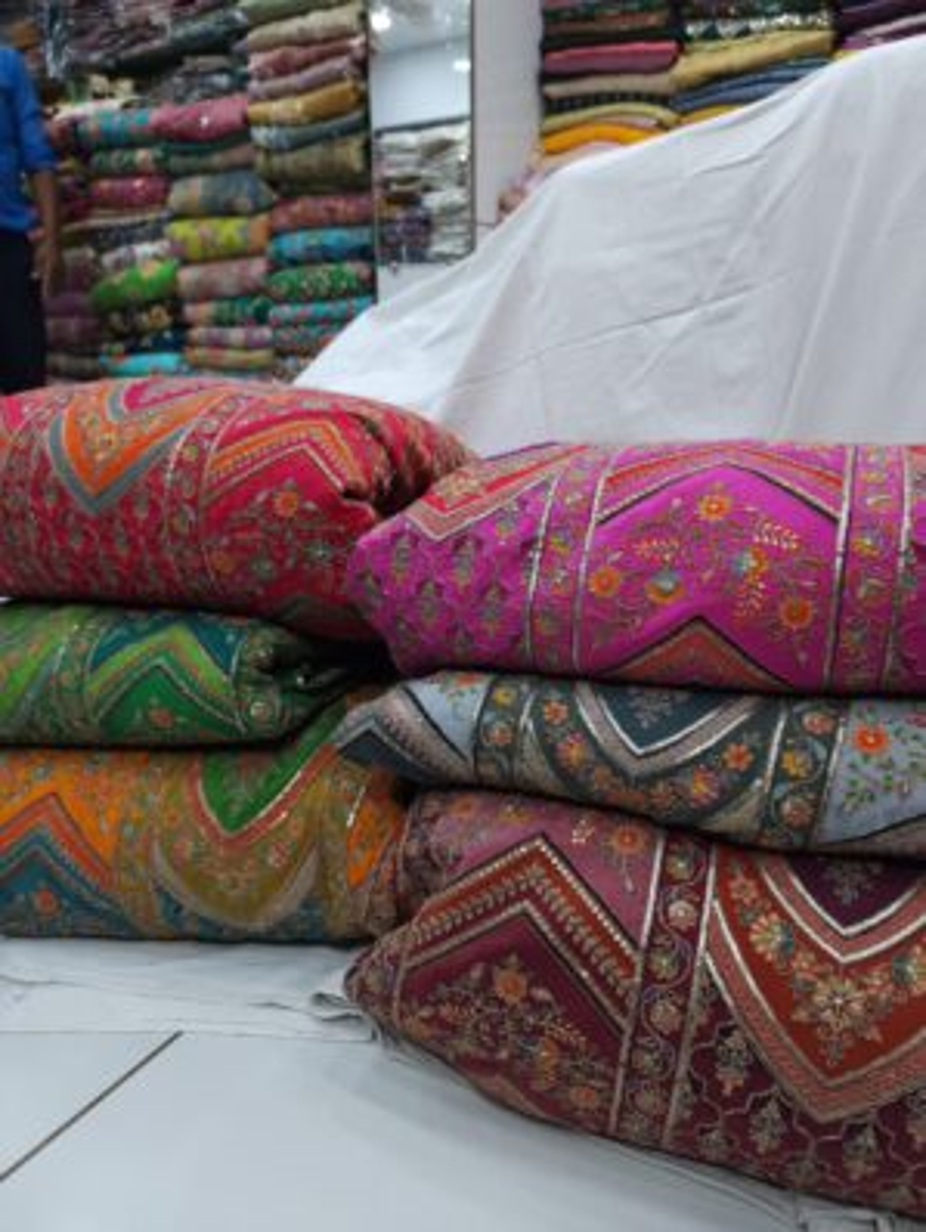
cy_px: 616
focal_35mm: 23
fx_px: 819
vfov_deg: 73.9
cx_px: 463
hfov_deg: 58.9
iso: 32
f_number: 1.8
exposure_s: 1/50
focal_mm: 6.4
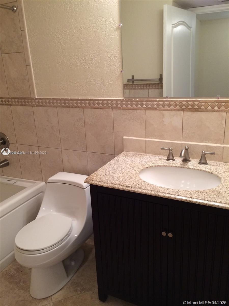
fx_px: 265
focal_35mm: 30
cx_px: 114
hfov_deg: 46.8
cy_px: 153
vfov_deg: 60.0
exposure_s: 1/30
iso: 64
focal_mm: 4.12
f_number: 2.2
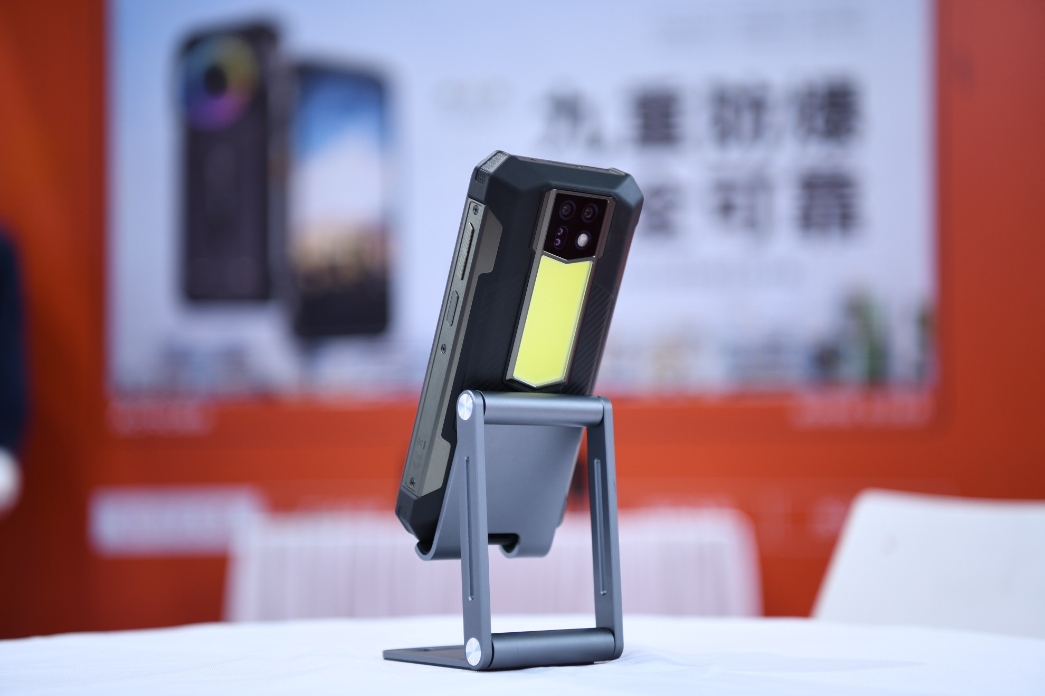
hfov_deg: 32.4
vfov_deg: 21.9
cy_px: 348
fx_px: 1800
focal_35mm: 62
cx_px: 522
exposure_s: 1/125
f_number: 2.8
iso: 500
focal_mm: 62
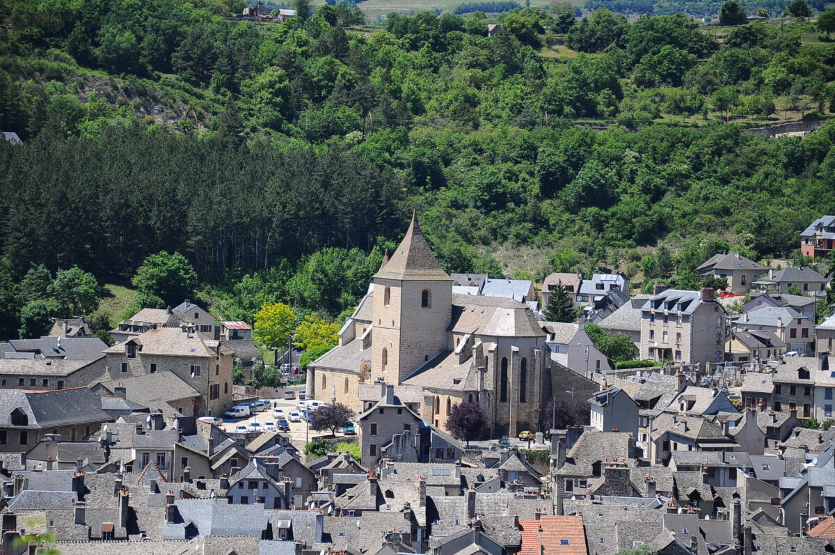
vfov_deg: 8.7
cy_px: 278
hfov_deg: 13.1
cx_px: 418
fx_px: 3649
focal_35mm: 158
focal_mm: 105
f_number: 6.3
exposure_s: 1/640
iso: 200
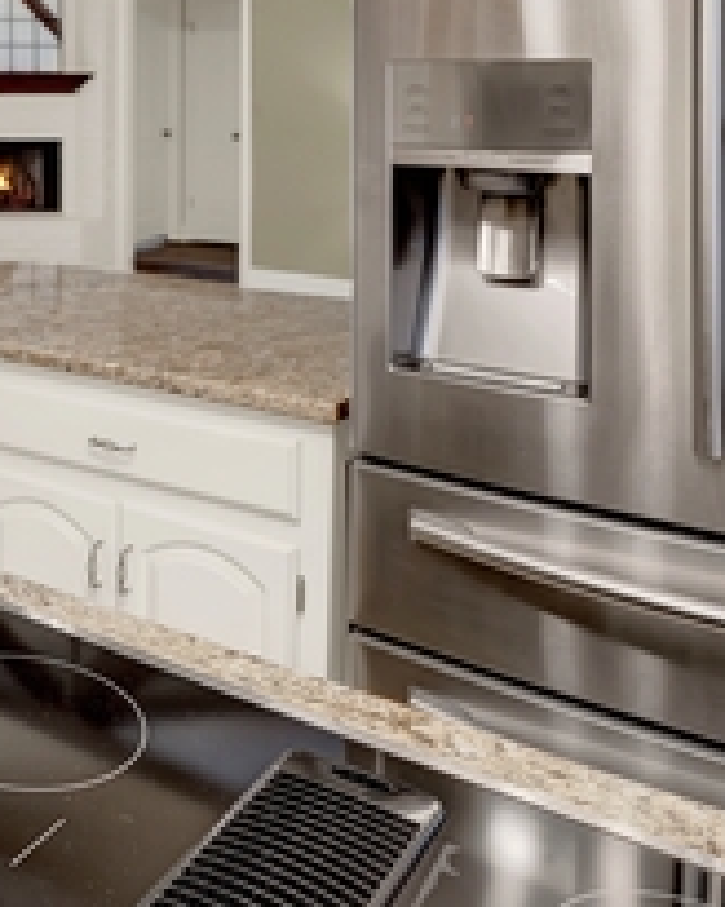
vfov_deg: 40.8
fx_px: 1100
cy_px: 64
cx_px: -164
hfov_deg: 30.5
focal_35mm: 41
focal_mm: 14
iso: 250
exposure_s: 1/25
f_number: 2.8
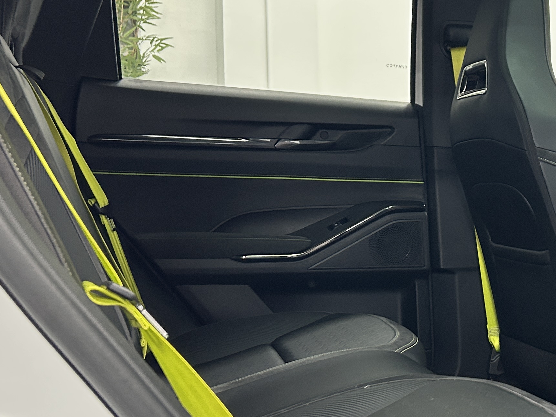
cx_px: 476
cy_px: 199
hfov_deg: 30.6
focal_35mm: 61
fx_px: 980
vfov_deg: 24.0
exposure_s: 1/50
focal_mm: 5.7
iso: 200
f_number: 1.5
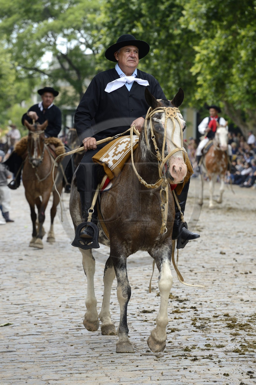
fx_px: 1708
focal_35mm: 160
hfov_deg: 8.6
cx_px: 128
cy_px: 192
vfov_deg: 12.8
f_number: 7.1
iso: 400
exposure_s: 1/400
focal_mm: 160
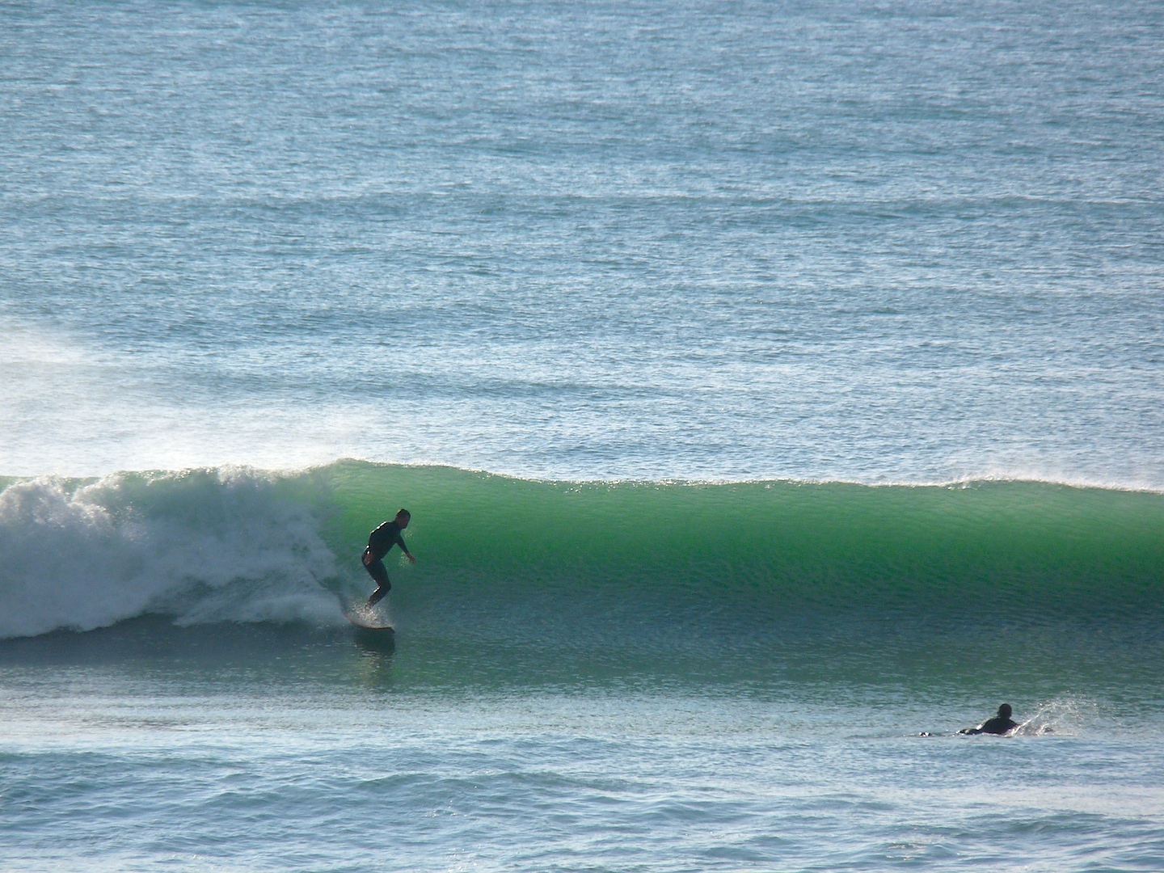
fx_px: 16342
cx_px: 582
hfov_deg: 4.1
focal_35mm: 486
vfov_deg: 3.1
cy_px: 436
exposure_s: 1/640
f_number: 8
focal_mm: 86.4
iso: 100
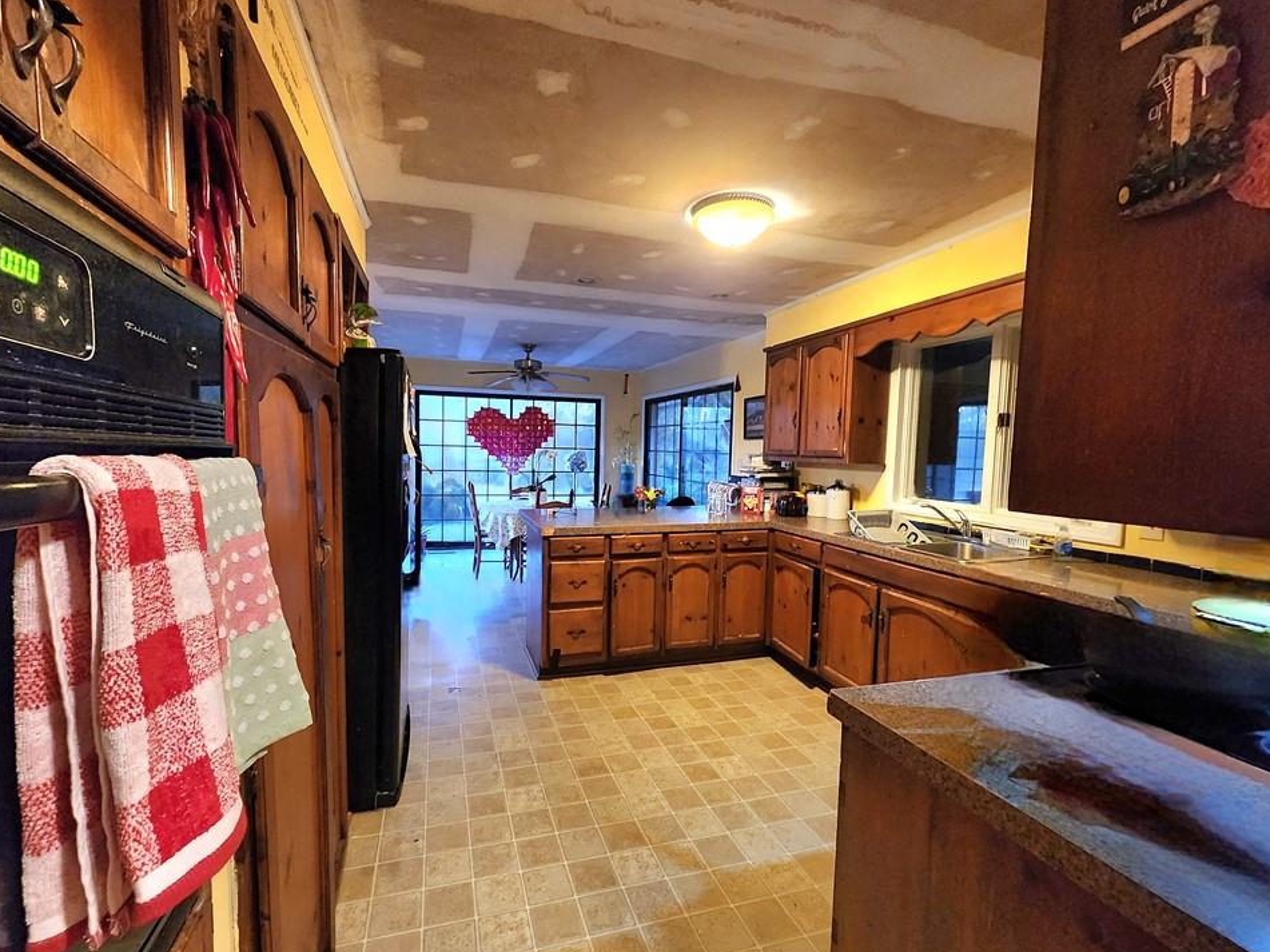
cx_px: 602
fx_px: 514
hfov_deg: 102.0
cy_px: 489
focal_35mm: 14
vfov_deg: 85.6
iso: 1000
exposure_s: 1/24
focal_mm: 2.2
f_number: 2.2
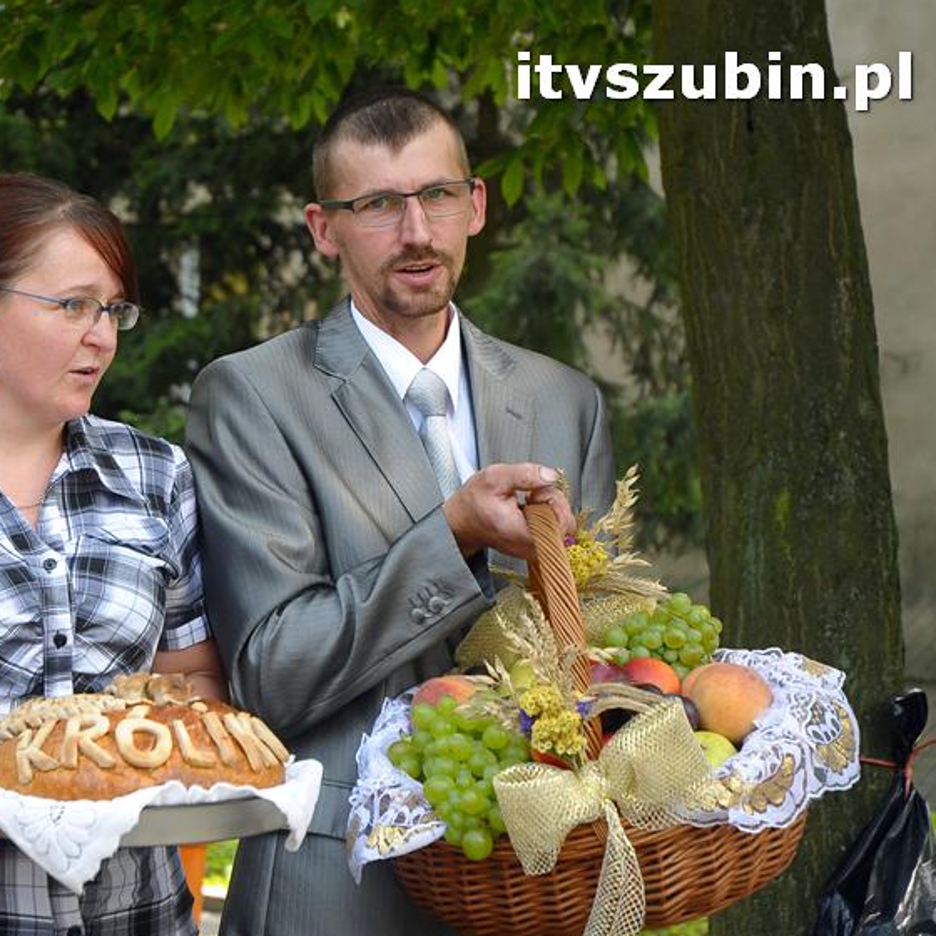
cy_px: 471
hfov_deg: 15.0
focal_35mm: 116
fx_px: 3549
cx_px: 261
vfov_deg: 15.0
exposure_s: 1/320
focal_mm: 60
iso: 640
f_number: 5
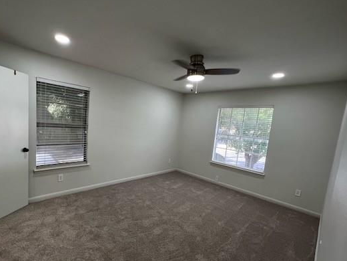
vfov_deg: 78.0
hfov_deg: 93.8
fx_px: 160
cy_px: 140
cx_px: 147
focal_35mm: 16
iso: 125
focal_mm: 1.57
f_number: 1.8
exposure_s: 1/120
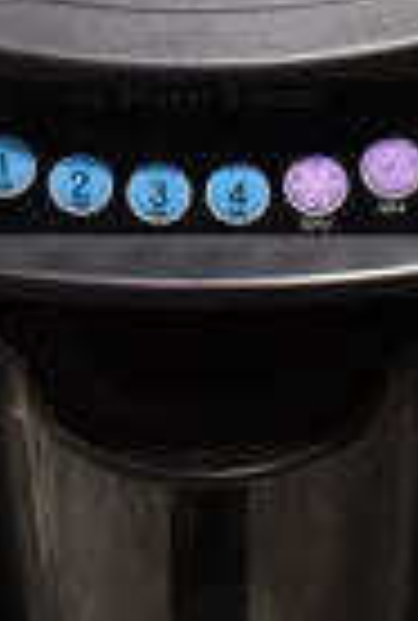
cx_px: 207
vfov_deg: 10.9
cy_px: -421
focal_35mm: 178
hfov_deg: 7.8
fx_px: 3077
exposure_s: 1/30
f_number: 3.5
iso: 640
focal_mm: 18
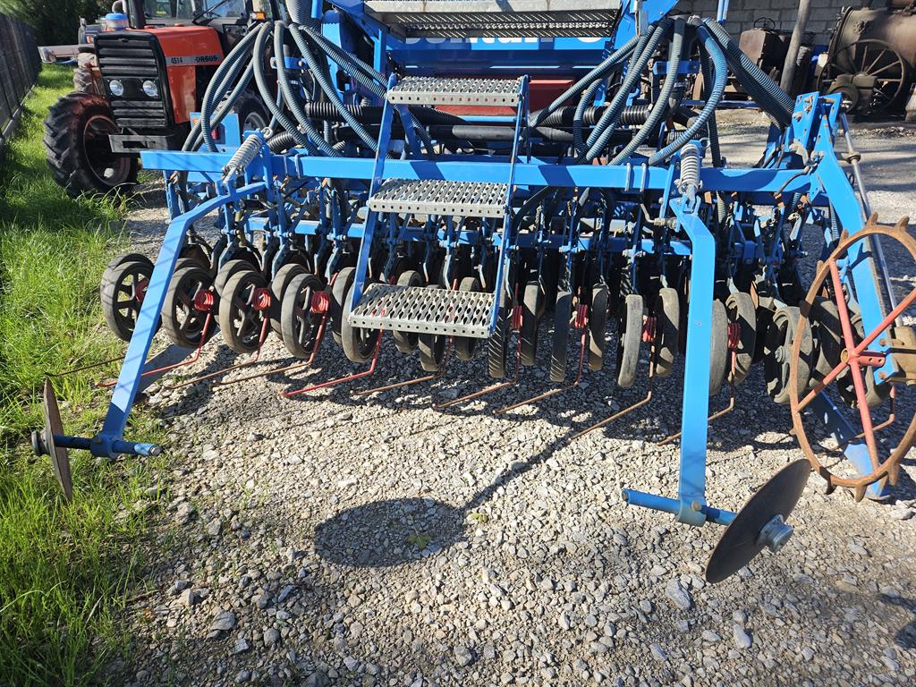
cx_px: 458
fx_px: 609
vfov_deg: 58.9
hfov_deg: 73.9
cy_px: 344
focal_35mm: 23
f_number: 1.8
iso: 25
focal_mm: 5.4
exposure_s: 1/829
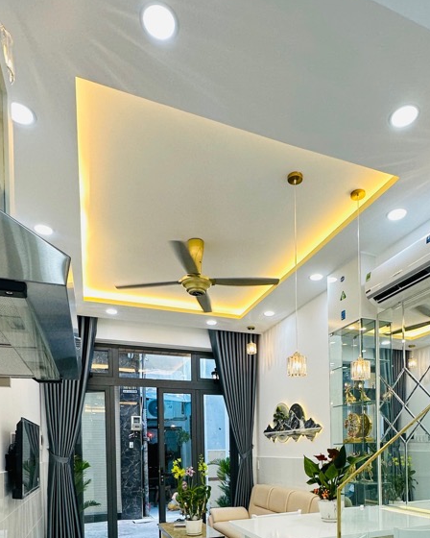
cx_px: 251
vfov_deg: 60.9
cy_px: 451
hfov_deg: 56.5
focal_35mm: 25
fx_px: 398
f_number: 2.2
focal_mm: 2.22
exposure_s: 1/100
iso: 100
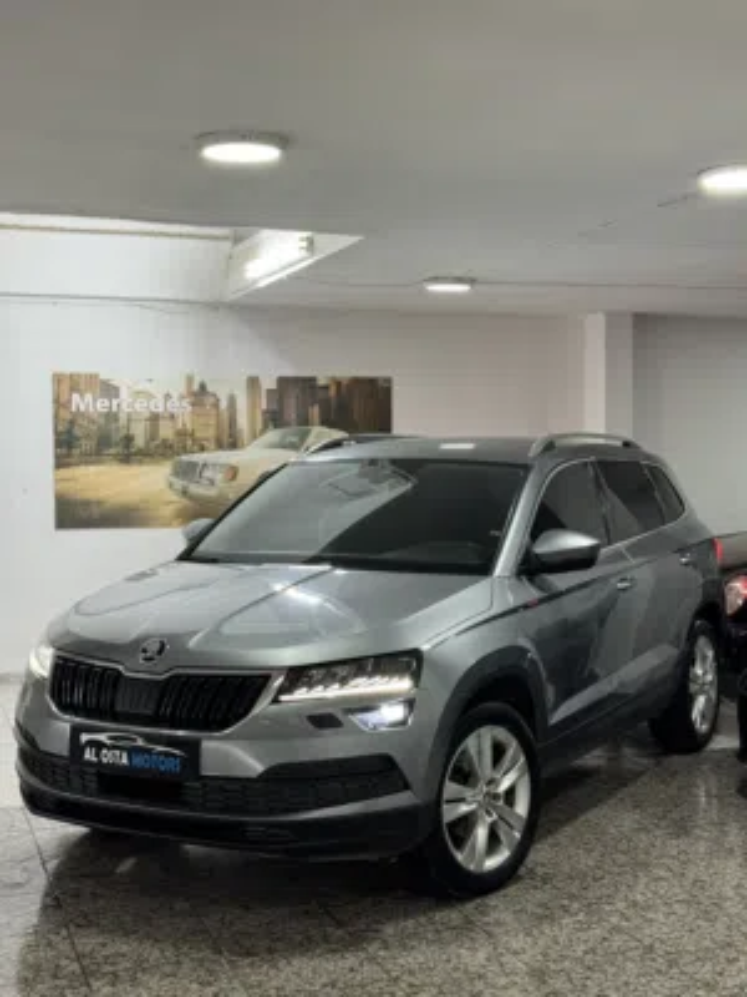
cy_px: 498
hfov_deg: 30.3
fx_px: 1381
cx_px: 374
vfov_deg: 39.7
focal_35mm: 48
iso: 160
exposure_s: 1/50
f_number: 1.78
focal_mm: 6.76
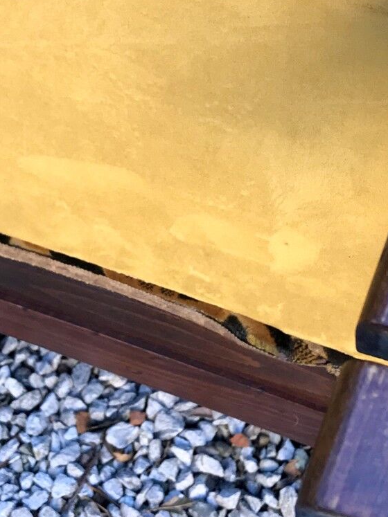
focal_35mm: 75
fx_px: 1121
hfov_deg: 19.6
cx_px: 175
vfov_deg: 25.9
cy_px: 199
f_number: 1.8
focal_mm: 3.99
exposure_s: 1/100
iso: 32
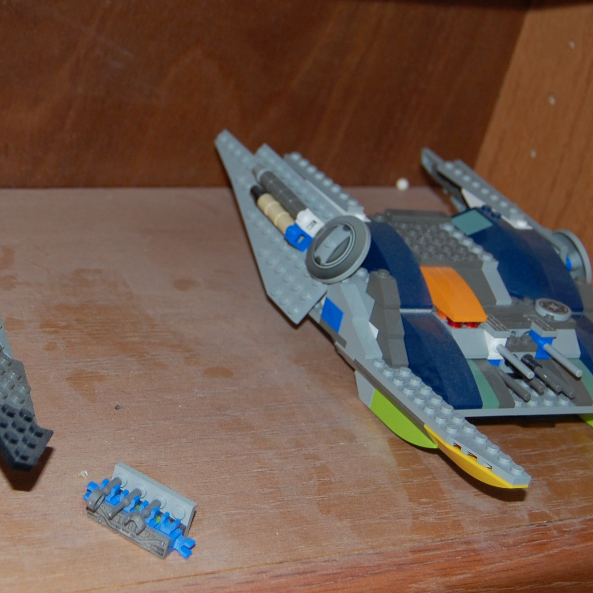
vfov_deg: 21.6
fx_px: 1551
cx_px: 136
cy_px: 233
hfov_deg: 21.4
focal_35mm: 80
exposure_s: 1/60
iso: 400
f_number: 4.2
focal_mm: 28
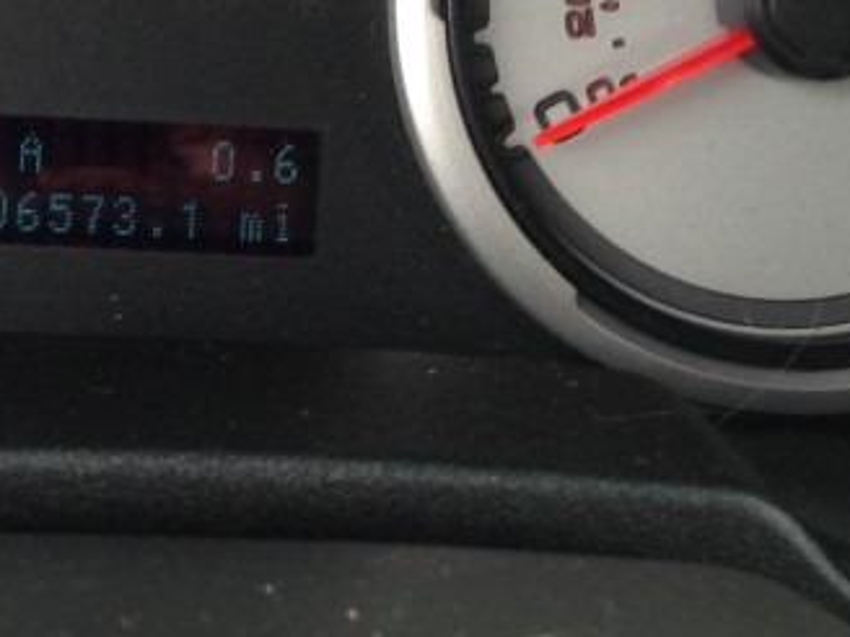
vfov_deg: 14.1
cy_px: -21
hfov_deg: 18.5
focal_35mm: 103
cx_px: -23
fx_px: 2529
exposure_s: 1/60
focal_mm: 4.12
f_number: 2.4
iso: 50
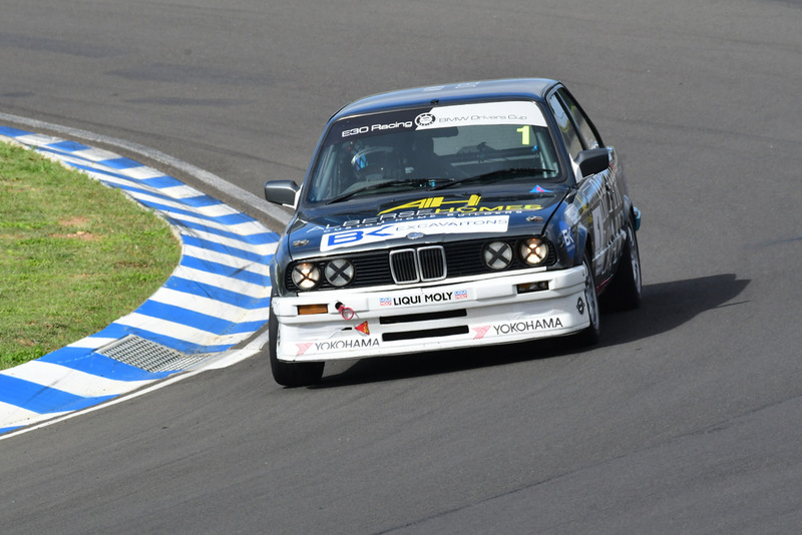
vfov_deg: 2.2
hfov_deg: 3.3
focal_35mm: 630
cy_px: 268
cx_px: 401
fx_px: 14039
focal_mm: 420
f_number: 13
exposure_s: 1/640
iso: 640
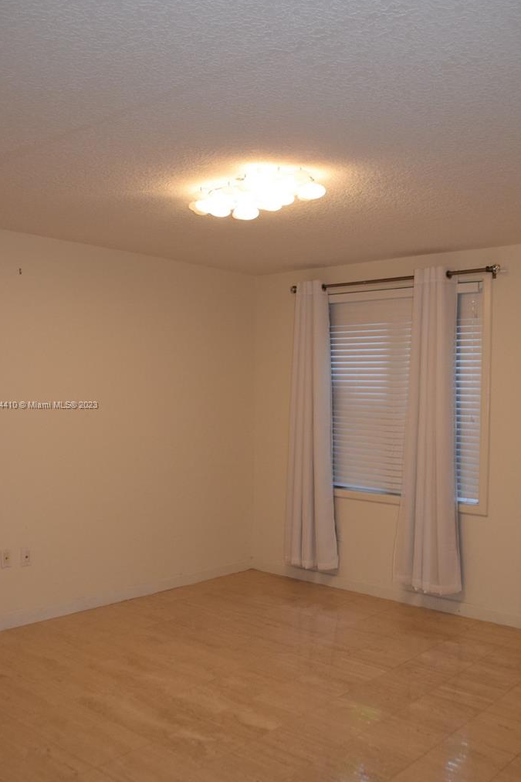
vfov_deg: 58.7
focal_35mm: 32
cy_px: 405
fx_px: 695
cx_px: 282
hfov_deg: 41.1
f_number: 5.6
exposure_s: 1/125
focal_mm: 18
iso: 800
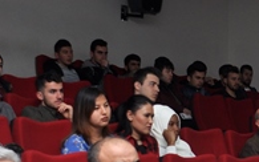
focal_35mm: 160
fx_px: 1130
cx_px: 287
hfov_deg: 12.8
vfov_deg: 8.1
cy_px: 176
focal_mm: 32
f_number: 4.2
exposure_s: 1/60
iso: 250
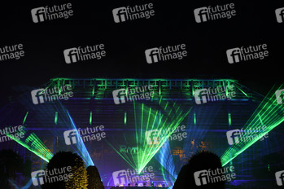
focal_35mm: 110
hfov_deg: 18.6
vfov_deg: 12.4
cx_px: 144
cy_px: 115
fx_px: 867
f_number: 2.8
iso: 800
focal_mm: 85
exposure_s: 1/60
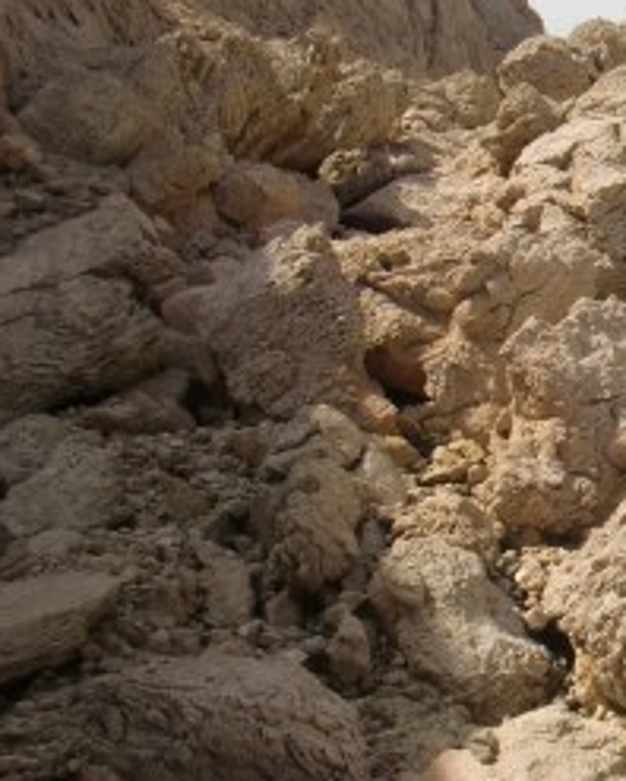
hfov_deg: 14.7
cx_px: 999
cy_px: 370
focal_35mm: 96
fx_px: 2221
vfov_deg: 19.9
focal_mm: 6.66
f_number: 8.9
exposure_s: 1/320
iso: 100
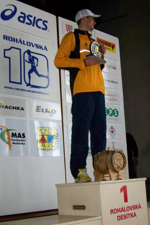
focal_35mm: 53
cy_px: 113
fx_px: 331
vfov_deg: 37.5
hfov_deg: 25.5
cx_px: 92
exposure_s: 1/30
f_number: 2.8
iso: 200
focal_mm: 6.3
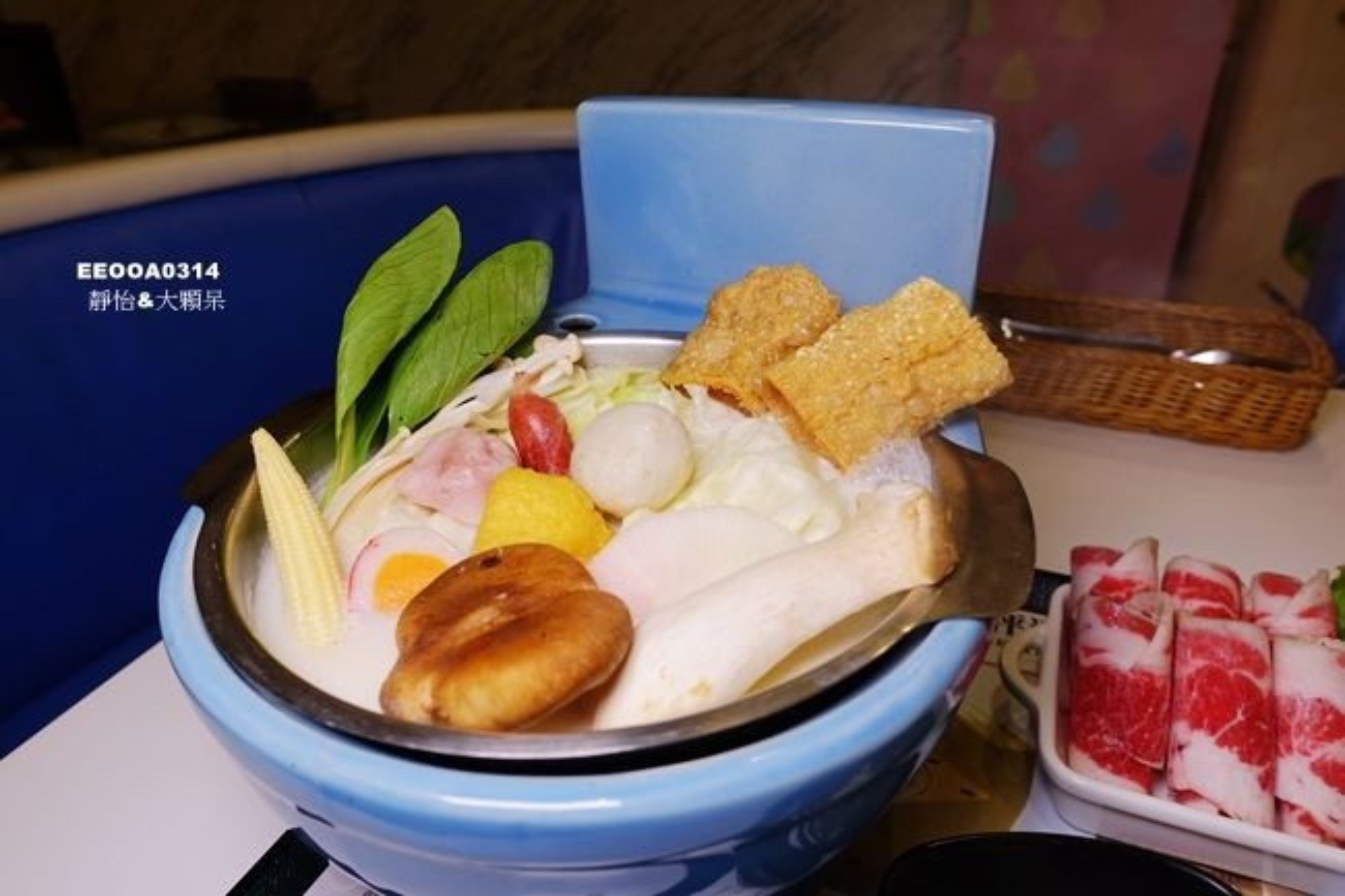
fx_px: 896
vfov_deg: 53.1
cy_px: 448
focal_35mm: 24
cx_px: 672
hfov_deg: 73.8
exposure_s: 1/80
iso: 125
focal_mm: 8.8
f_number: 3.2
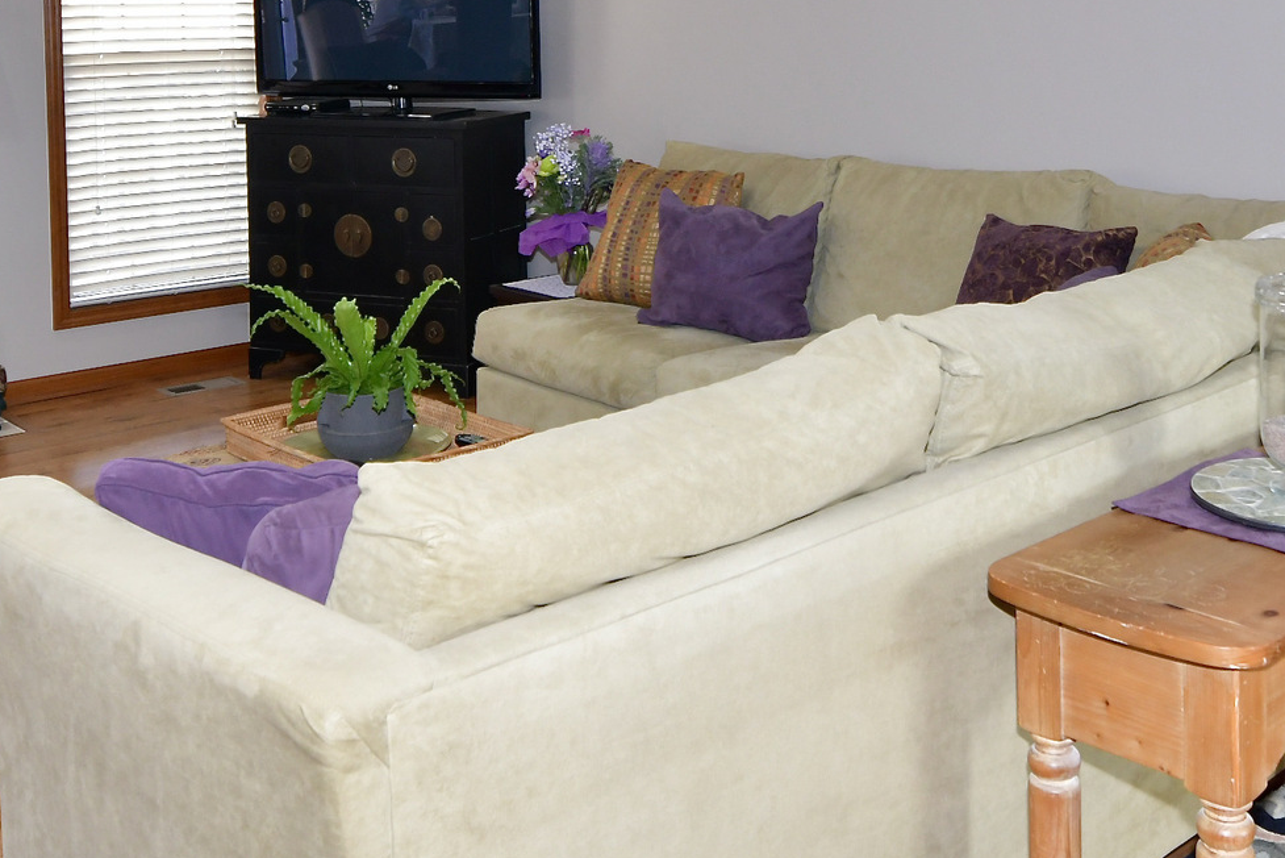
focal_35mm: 44
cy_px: 22
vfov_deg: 28.8
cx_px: 780
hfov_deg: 44.2
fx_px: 1571
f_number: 6.3
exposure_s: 1/25
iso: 640
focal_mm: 14
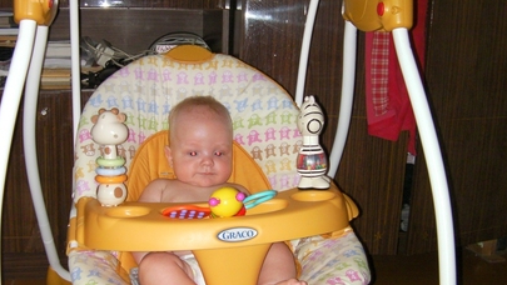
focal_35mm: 46
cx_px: 232
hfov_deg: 44.5
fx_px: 619
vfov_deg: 26.0
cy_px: 136
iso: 200
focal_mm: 6.8
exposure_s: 1/30
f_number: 3.5
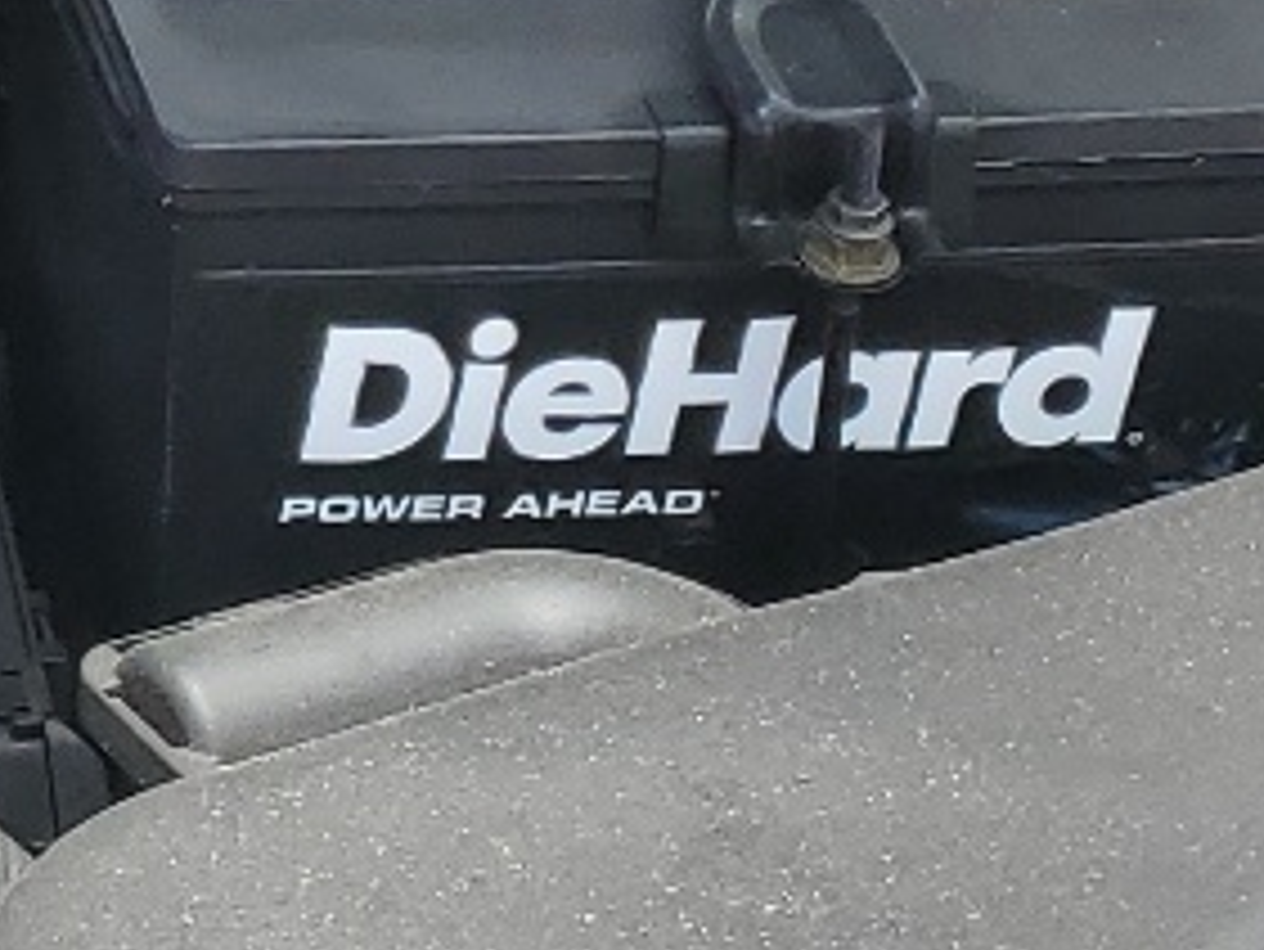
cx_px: -949
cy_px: -734
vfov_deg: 9.6
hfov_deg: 12.3
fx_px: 5407
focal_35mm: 148
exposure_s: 1/1250
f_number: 1.5
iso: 50
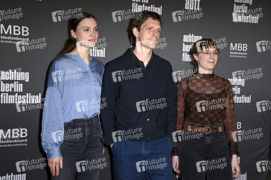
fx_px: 361
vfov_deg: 28.0
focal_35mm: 48
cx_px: 136
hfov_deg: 41.1
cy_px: 90
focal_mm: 48
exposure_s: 1/250
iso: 640
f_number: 6.3
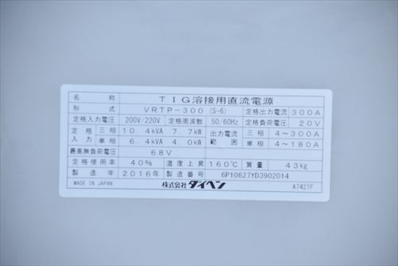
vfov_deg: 7.1
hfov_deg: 10.5
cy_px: 133
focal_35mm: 195
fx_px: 2157
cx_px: 199
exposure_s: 1/1000
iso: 1250
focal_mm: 130
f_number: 6.3
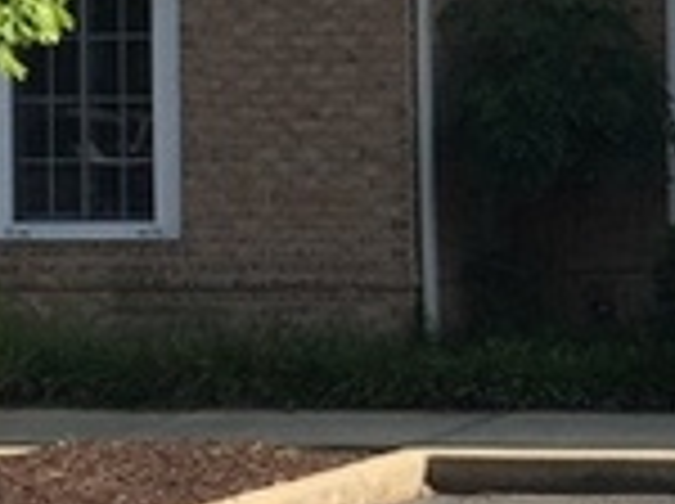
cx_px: 1030
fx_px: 3621
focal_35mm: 186
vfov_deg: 7.9
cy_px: 54
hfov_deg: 10.3
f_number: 2.2
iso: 32
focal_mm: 4.15
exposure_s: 1/1980
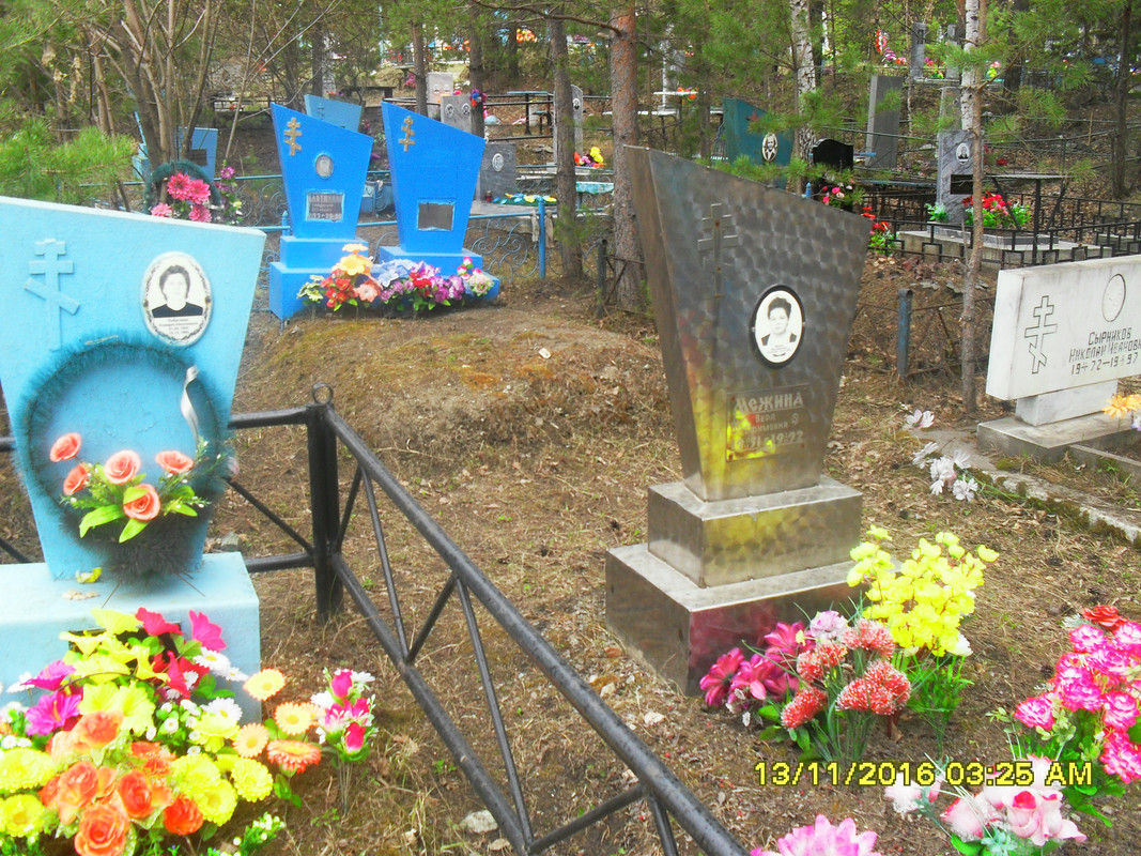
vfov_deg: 40.7
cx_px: 570
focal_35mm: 35
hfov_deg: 52.6
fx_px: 1154
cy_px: 428
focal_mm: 6.3
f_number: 3.2
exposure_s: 1/90
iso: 100
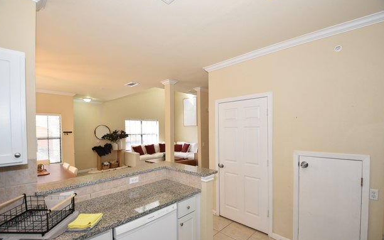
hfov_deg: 97.8
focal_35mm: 16
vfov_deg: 71.1
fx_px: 167
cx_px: 192
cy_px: 130
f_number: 4.5
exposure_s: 1/160
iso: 800
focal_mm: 10
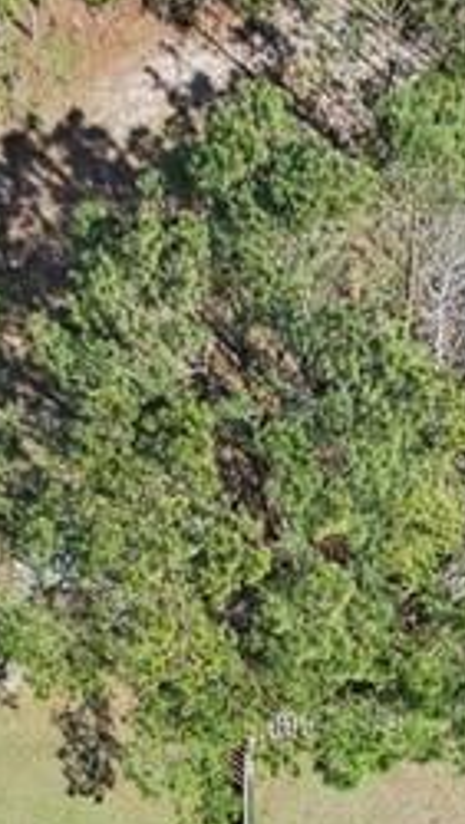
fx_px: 2341
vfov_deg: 17.9
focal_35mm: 107
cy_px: 1233
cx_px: 350
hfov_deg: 11.3
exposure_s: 1/640
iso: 100
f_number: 2.8
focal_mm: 12.29
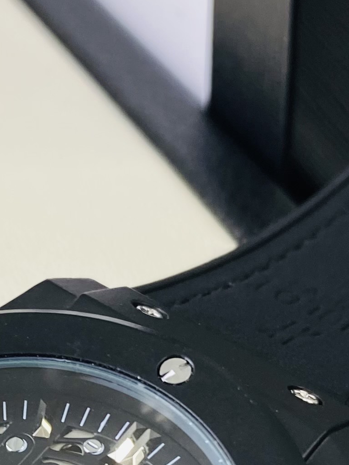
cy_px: 642
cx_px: -19
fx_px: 1330
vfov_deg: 18.2
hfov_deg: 14.6
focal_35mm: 99
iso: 64
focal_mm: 4.25
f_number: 1.8
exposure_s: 1/100
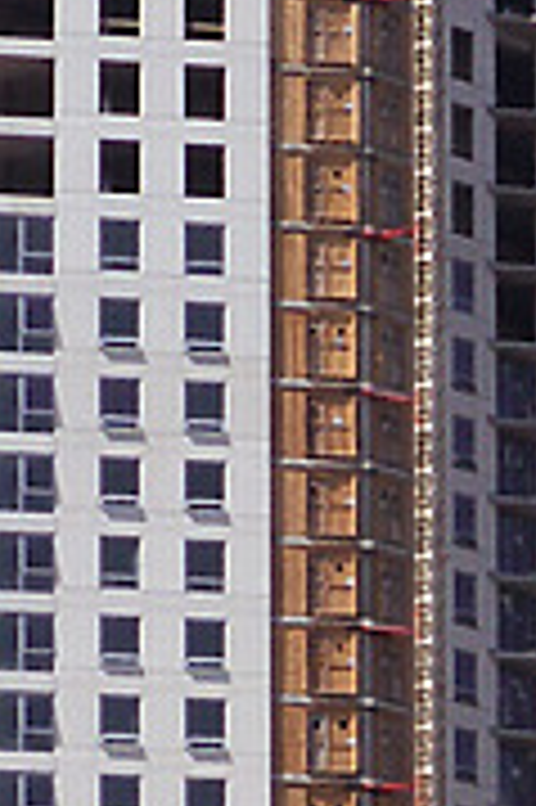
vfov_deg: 3.6
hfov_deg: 2.4
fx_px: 12619
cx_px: 421
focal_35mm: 564
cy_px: 1090
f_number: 8
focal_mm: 22.08
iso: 64
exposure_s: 1/250
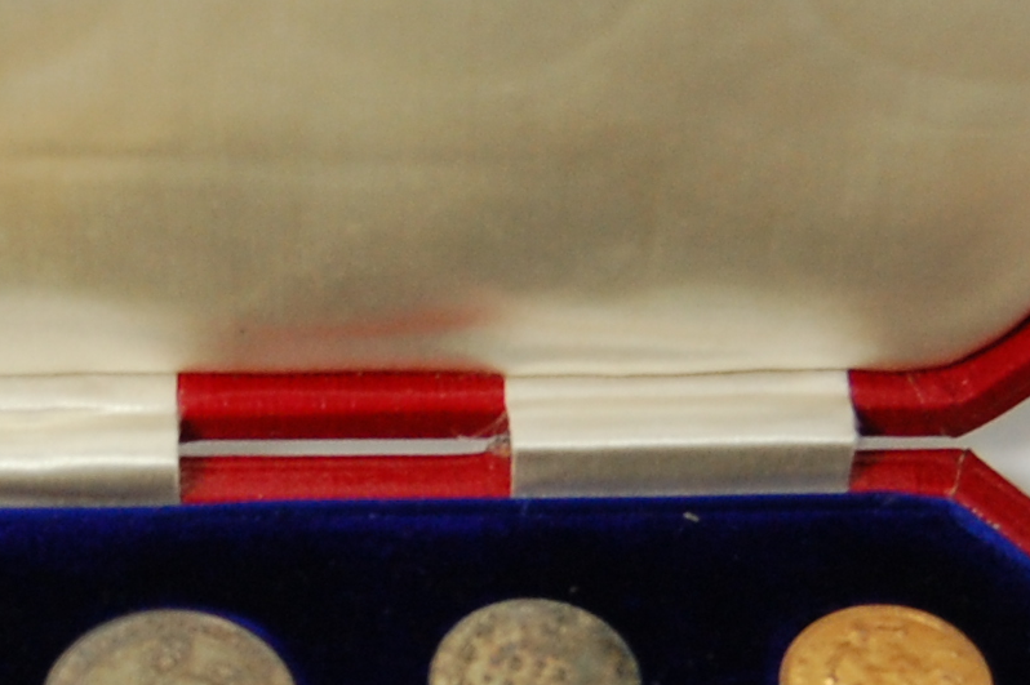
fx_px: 4203
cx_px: 283
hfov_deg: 13.9
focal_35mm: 147
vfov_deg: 9.3
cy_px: 482
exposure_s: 1/60
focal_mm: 26
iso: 560
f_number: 4.2
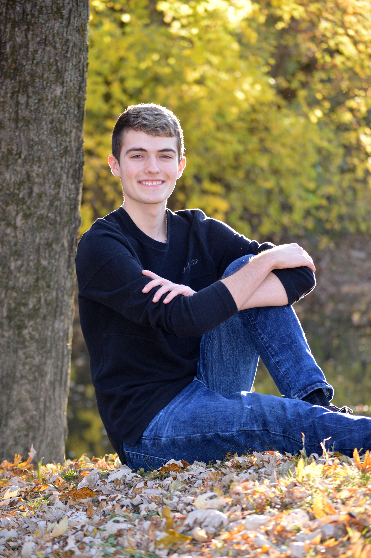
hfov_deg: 10.6
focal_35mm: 129
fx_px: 1998
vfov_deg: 15.9
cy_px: 279
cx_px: 186
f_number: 4.2
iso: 400
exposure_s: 1/125
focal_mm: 86
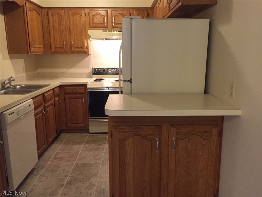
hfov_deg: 61.7
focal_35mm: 29
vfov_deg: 48.2
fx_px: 219
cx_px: 131
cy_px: 98
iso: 250
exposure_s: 1/30
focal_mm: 4.15
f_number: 2.2
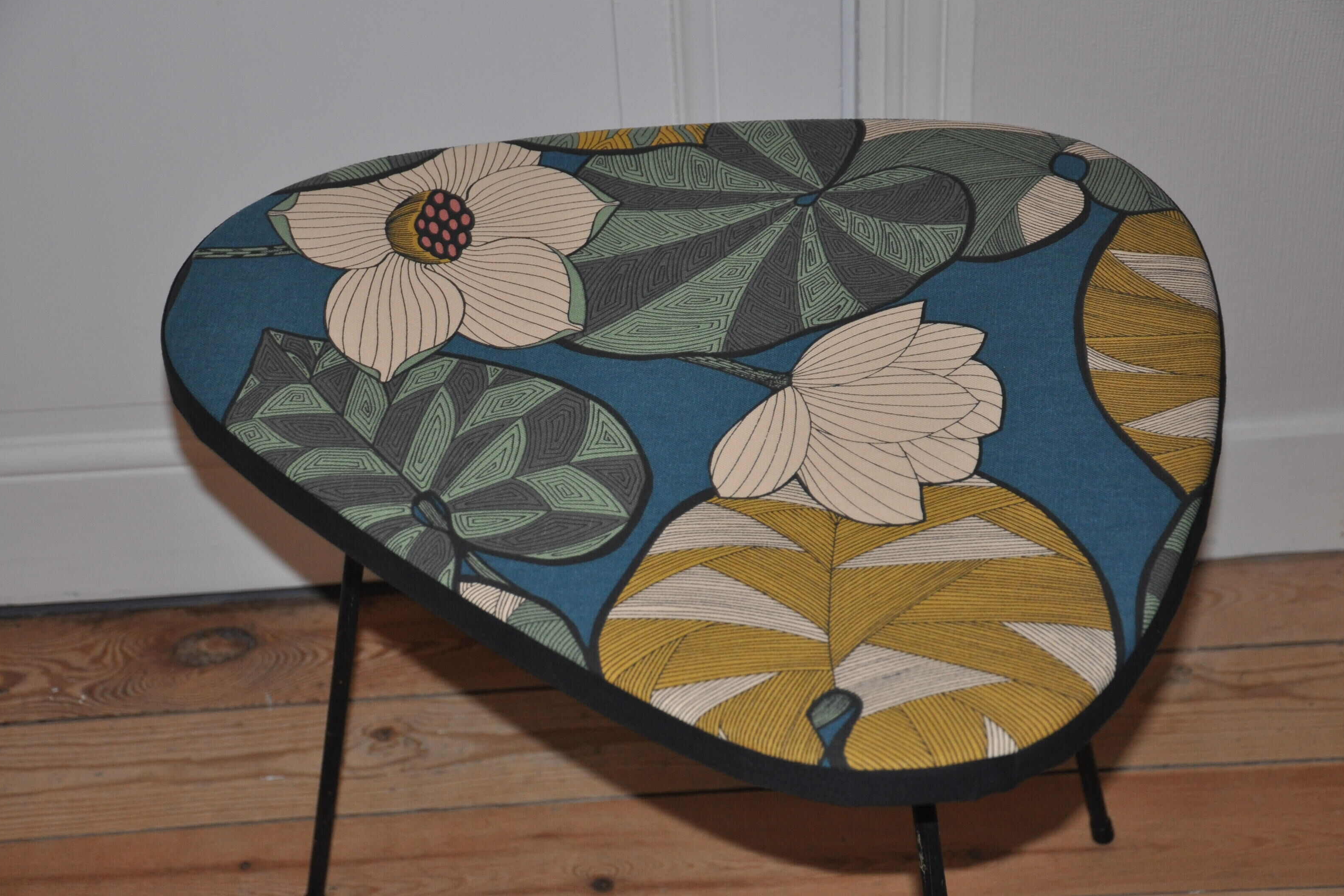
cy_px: 450
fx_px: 2949
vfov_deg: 17.3
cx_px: 675
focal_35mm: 79
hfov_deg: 25.7
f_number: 5
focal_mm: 52
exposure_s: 1/60
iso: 800
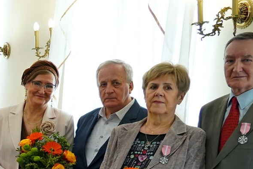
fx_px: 689
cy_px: 210
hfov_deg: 17.1
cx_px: -204
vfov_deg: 13.5
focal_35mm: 98
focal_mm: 24
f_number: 4
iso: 2000
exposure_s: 1/200
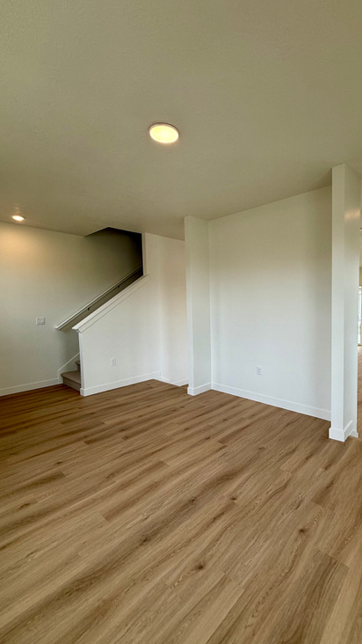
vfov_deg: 99.4
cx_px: 226
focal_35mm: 16
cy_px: 324
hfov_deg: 66.1
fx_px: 273
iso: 50
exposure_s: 1/125
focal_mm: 2.22
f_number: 2.2
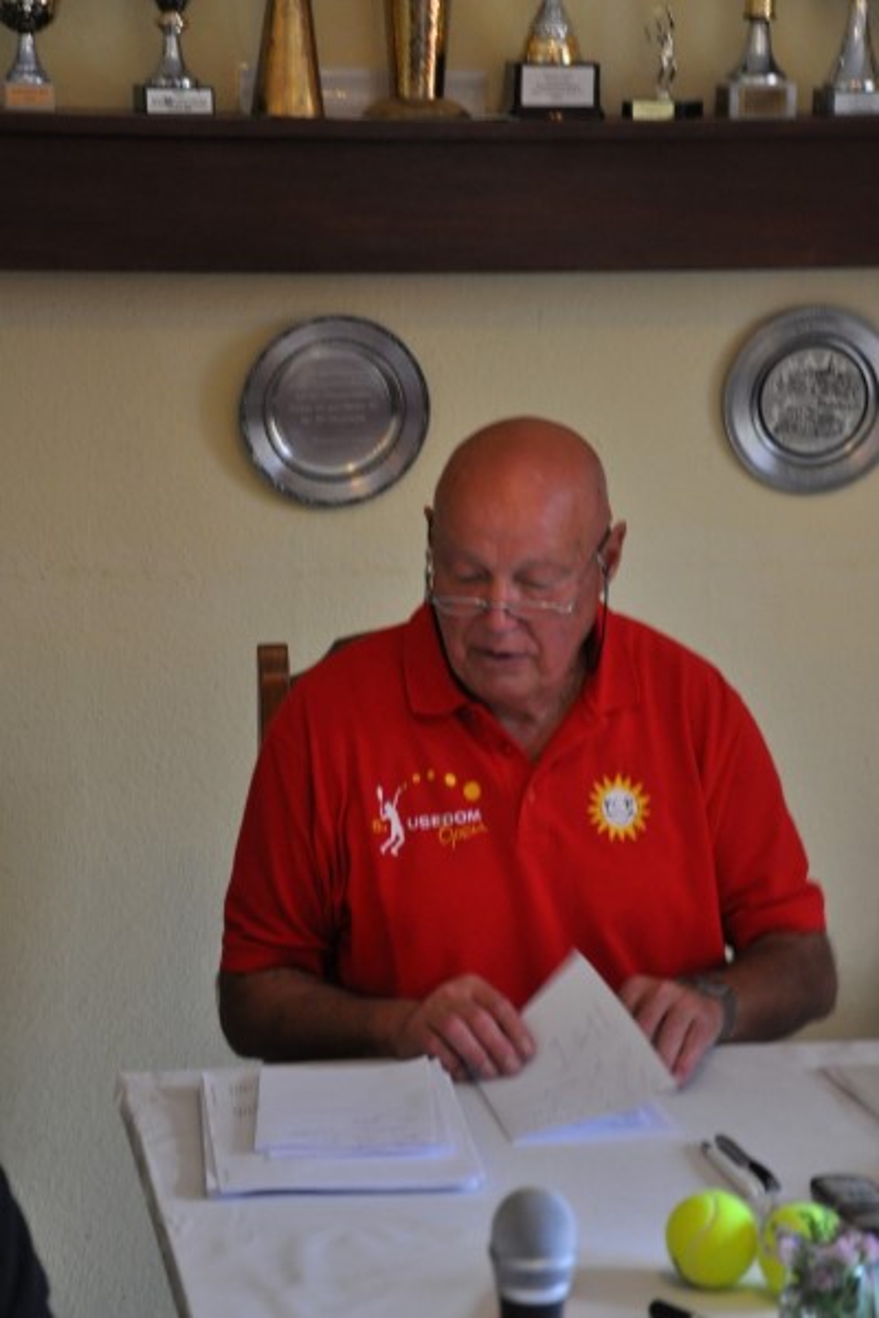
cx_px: 440
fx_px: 3186
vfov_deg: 23.4
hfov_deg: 15.7
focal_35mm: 87
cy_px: 659
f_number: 5
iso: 800
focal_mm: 58
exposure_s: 1/30
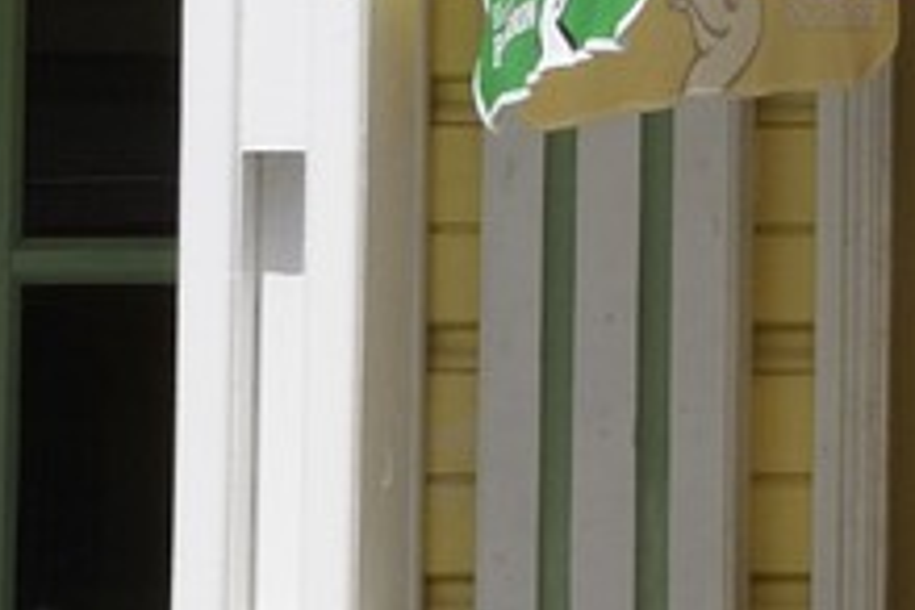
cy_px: -33
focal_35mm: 402
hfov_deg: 4.8
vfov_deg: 3.4
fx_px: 10217
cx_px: 3134
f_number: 16
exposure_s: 1/160
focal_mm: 55
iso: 200
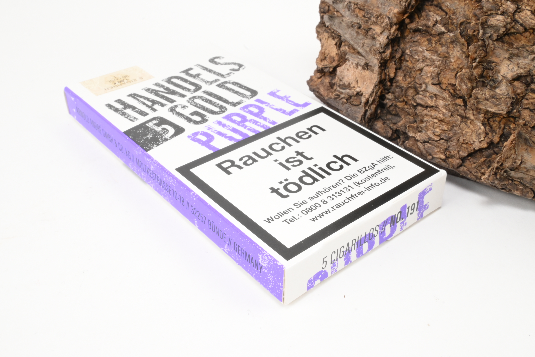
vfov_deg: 35.5
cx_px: 268
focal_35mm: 38
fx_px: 557
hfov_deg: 51.3
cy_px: 178
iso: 640
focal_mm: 25
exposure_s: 1/15
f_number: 22
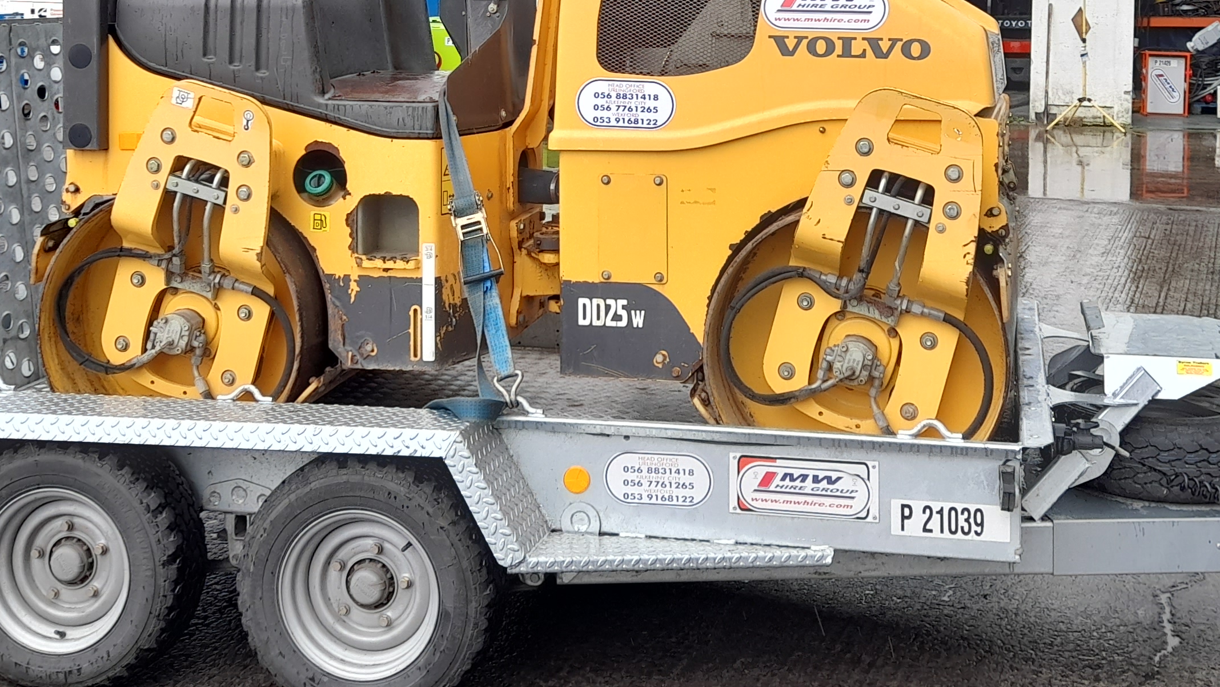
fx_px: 1650
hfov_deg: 40.5
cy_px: 30
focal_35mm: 51
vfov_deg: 22.7
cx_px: 685
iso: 20
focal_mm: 4.6
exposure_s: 1/516
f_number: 2
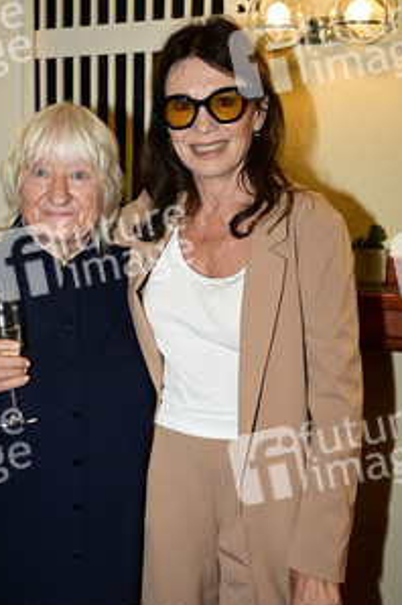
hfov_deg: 31.0
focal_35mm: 43
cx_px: 148
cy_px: 355
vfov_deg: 45.3
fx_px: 722
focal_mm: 32
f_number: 5
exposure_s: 1/200
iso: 1250
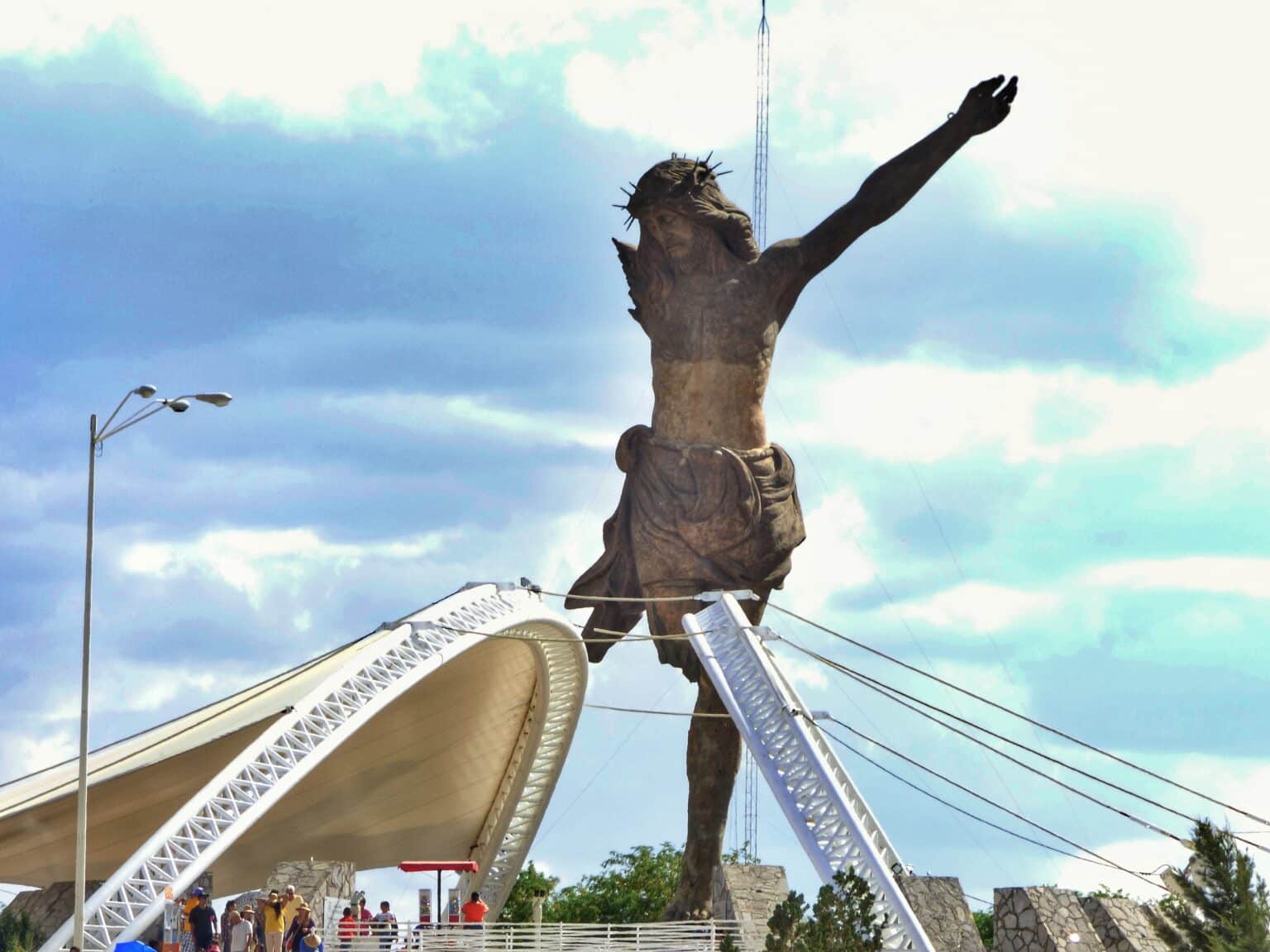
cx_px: 635
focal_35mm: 330
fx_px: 12107
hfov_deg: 6.0
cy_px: 476
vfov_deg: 4.5
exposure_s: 1/320
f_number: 5.5
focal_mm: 53.77
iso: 100
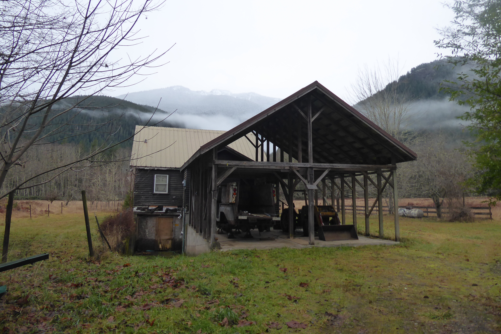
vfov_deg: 47.9
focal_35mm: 27
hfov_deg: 67.4
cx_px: 252
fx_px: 376
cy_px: 149
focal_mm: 4.3
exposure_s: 1/125
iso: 125
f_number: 3.3
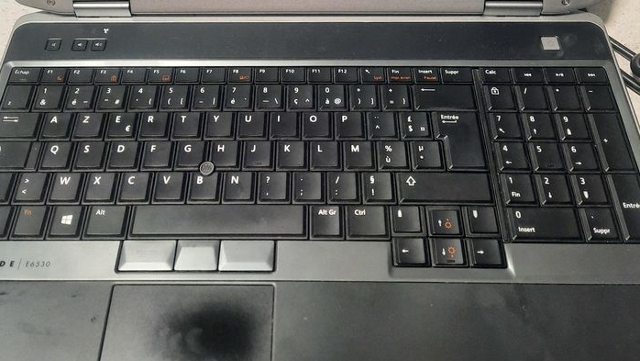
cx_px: 305
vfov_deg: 28.6
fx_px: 662
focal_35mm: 39
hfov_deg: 51.6
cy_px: 2
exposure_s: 1/50
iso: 200
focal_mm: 4.6
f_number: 2
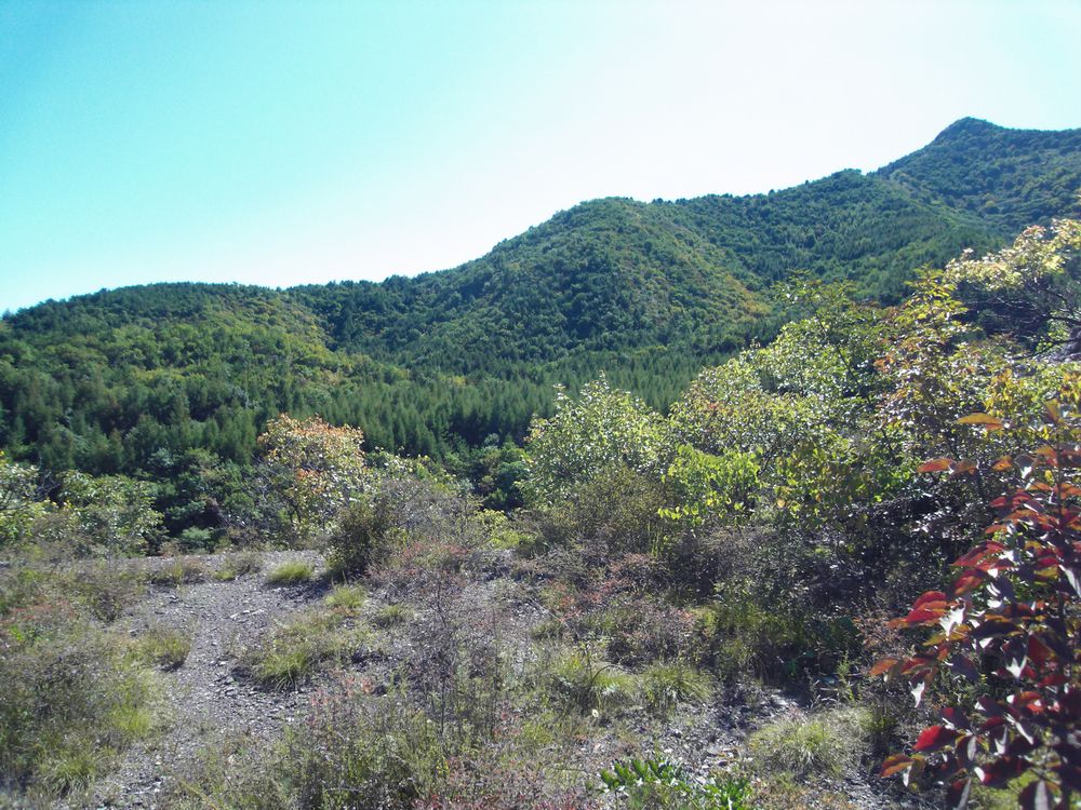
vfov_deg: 56.8
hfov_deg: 71.6
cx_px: 540
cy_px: 405
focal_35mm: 24
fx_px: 749
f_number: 7.3
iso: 80
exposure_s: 1/125
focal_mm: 4.3
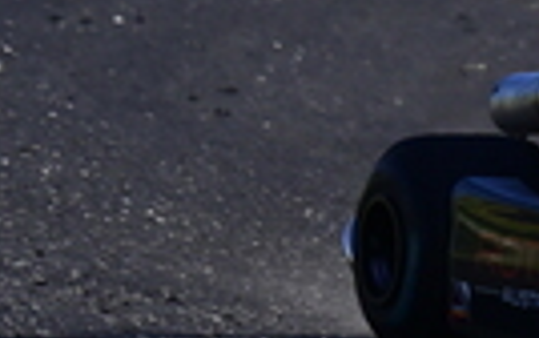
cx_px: 1171
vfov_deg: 0.5
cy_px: -396
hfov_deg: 0.8
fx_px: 40107
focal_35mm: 2728
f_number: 11
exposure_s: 1/640
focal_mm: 450
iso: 640
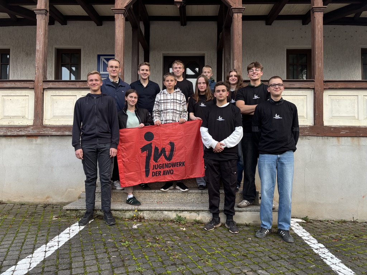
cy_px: 138
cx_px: 184
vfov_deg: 53.1
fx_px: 276
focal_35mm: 26
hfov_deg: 67.3
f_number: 1.6
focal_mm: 5.96
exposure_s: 1/60
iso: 125
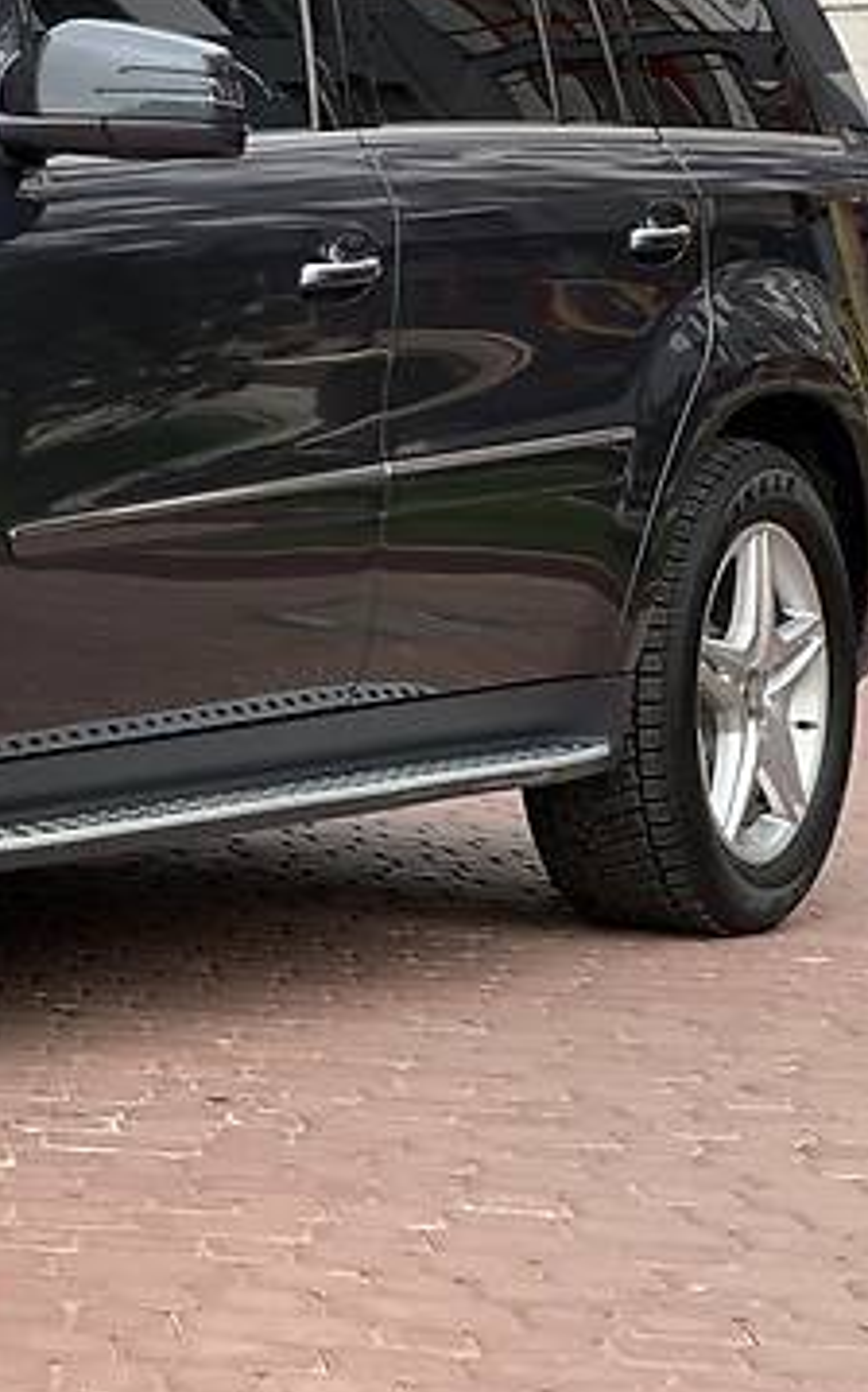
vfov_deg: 16.9
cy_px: 372
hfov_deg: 10.3
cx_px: -480
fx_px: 4661
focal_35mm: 123
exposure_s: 1/122
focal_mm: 6
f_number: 2.4
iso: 20
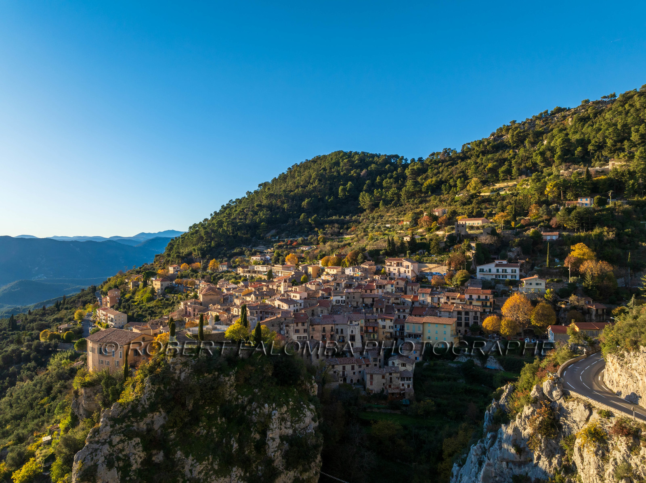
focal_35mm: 24
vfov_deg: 56.8
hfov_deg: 71.6
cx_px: 323
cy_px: 242
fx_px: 448
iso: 100
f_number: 9
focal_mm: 12.3
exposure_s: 1/100
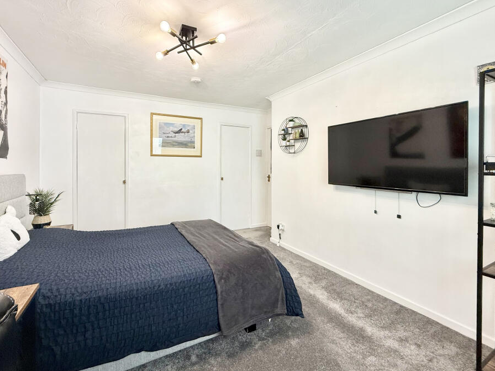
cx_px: 229
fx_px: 229
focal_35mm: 16
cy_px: 167
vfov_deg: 77.9
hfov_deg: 94.3
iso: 200
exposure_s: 1/99
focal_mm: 2.22
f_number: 2.2
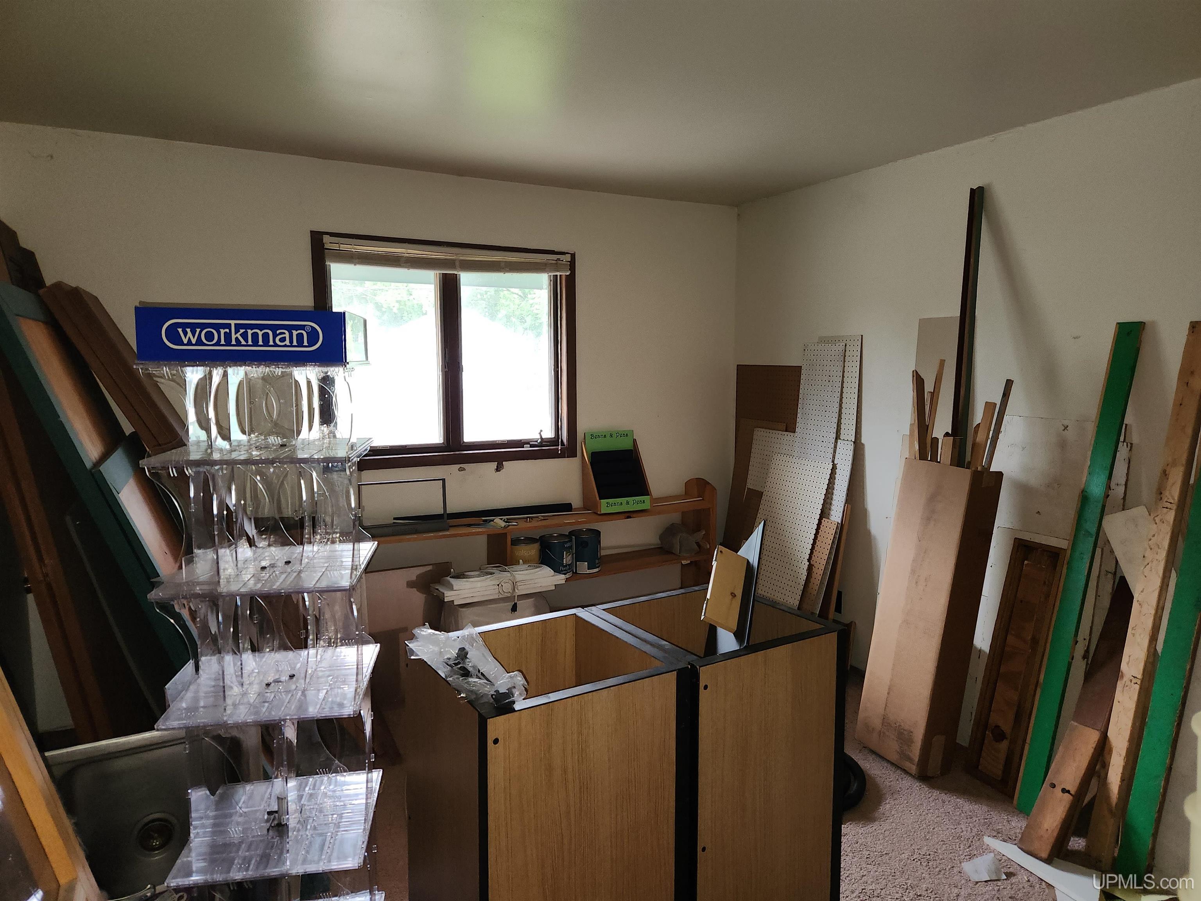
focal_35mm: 23
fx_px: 798
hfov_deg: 73.9
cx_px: 600
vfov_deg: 58.9
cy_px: 450
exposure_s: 1/20
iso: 125
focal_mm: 5.4
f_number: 1.8
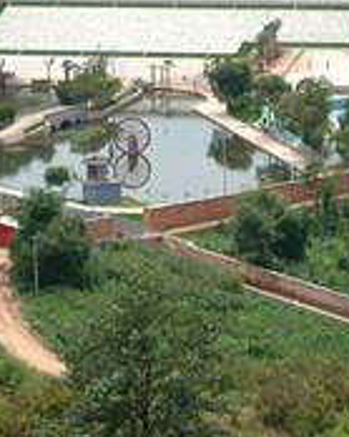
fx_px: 1816
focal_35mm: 141
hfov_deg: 11.0
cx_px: 201
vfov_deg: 13.5
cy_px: 3
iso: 100
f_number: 8
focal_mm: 31
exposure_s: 1/180
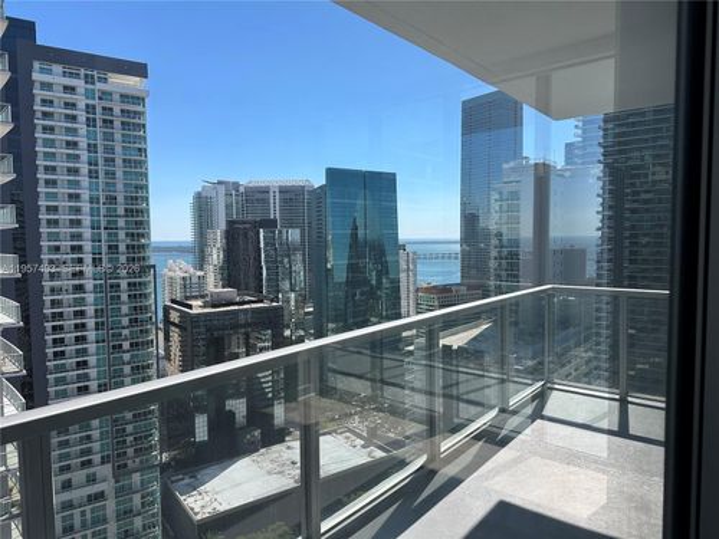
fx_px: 498
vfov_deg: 56.8
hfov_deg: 71.6
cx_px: 360
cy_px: 270
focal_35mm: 24
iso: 80
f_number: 1.78
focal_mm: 6.86
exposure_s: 1/4016
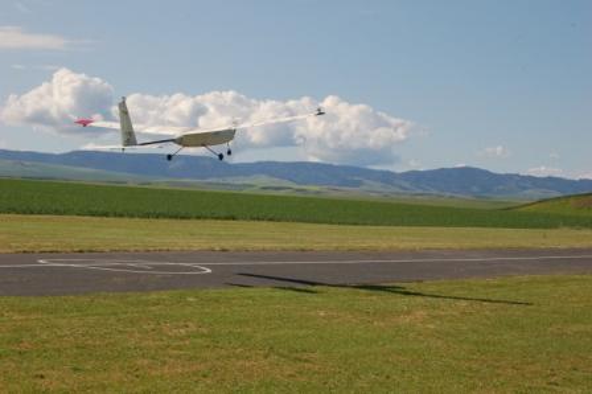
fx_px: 1356
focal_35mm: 82
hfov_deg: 24.6
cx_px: 296
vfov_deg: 16.5
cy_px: 197
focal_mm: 55
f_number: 11
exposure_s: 1/500
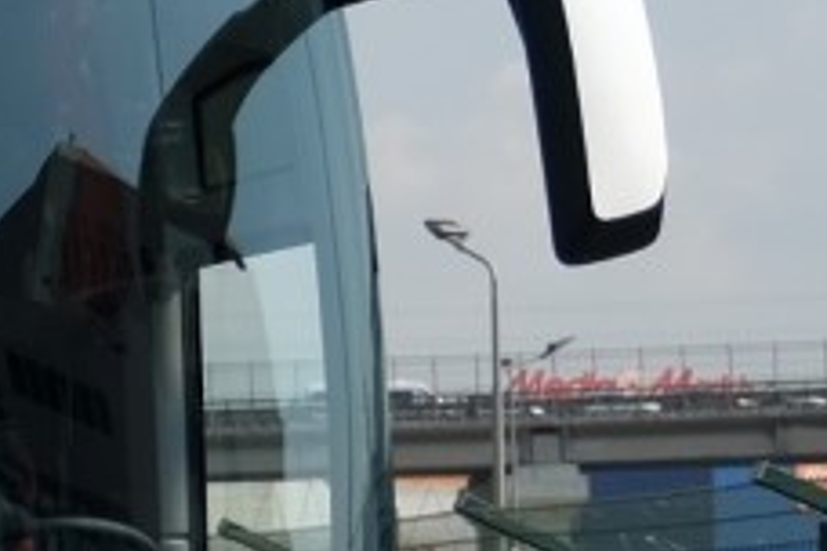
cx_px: -1728
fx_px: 4893
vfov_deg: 6.4
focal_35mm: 213
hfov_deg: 8.1
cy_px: 315
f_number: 2.8
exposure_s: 1/3000
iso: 200
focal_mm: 20
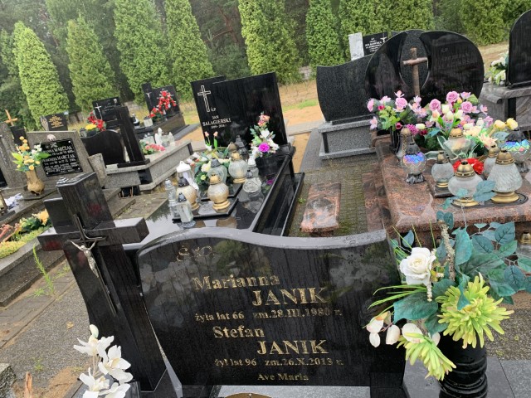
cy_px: 199
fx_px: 399
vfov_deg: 53.1
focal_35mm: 26
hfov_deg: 67.3
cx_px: 266
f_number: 1.8
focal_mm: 4.25
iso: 32
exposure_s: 1/121
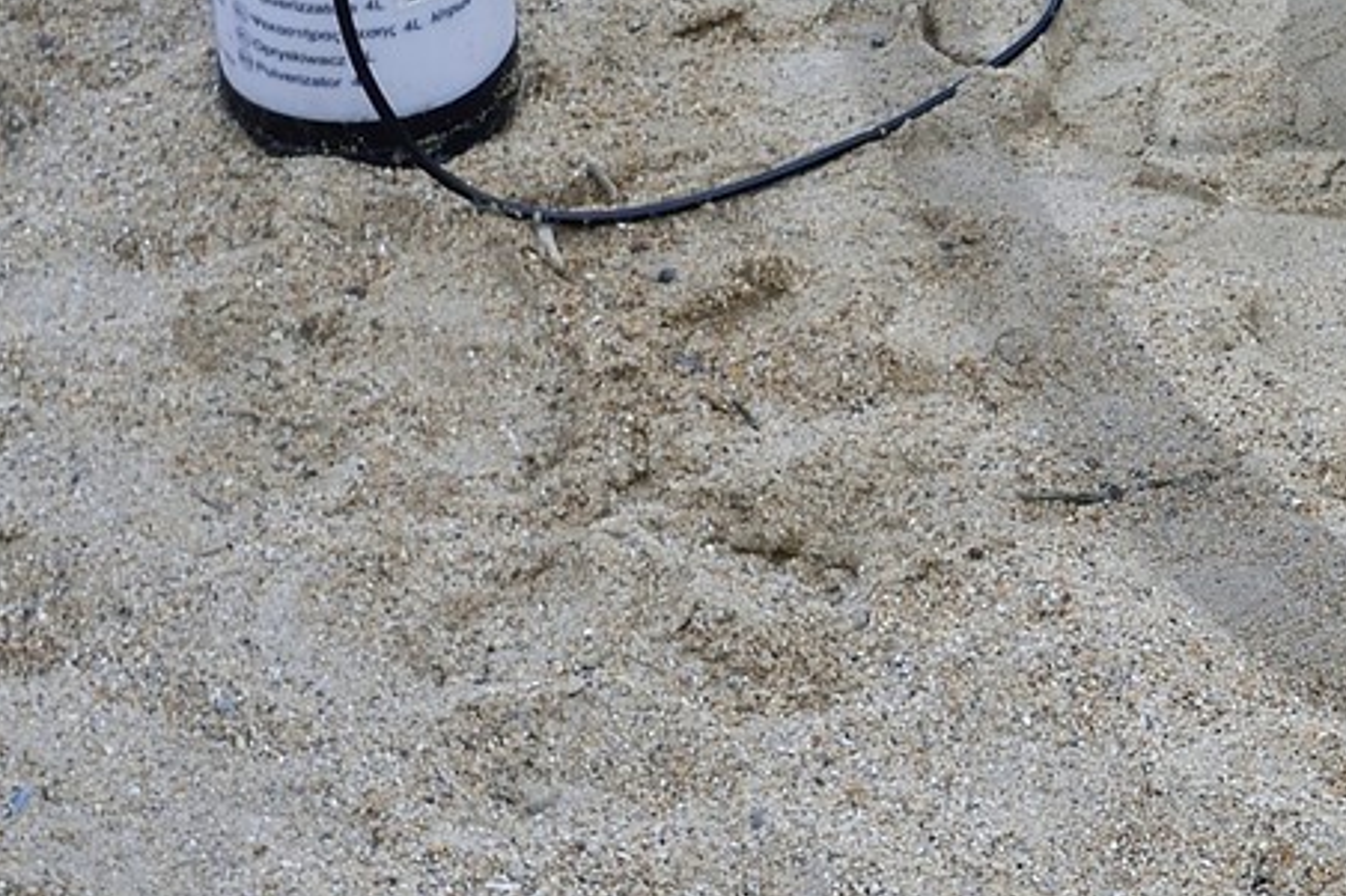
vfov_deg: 5.5
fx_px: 9269
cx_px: 1998
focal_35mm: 248
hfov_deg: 8.1
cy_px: -333
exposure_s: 1/250
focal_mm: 70
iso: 200
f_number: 6.3
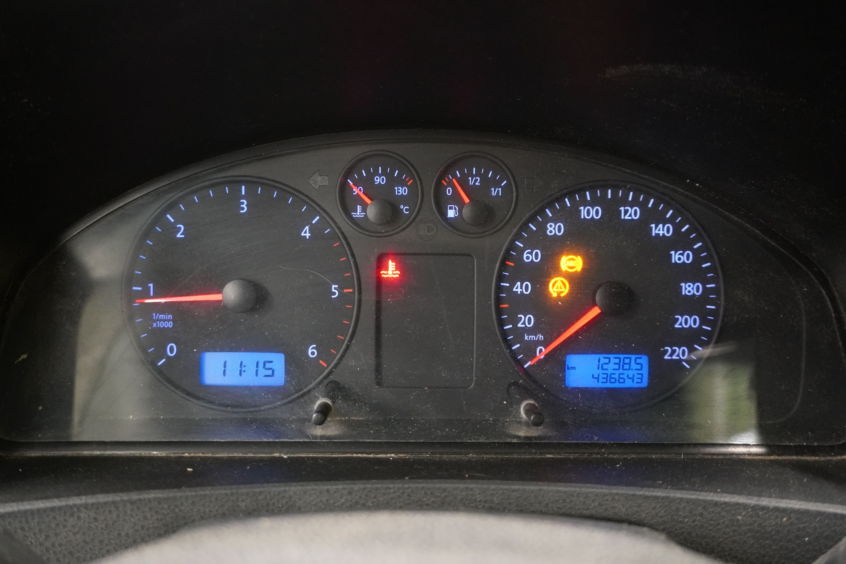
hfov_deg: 59.5
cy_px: 282
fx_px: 740
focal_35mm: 32
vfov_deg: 41.7
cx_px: 423
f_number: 4
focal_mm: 21
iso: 4000
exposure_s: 1/40
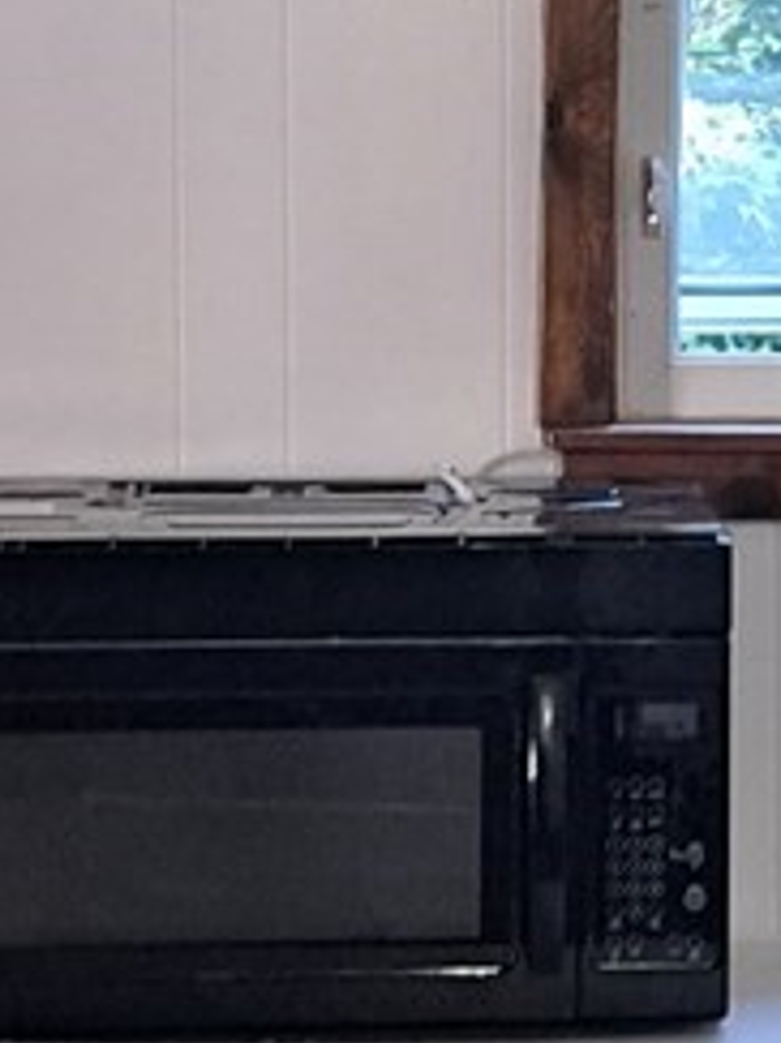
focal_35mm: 152
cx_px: 614
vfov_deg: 13.0
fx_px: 4577
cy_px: 318
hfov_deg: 9.7
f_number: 1.8
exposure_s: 1/60
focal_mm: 5.23
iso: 250
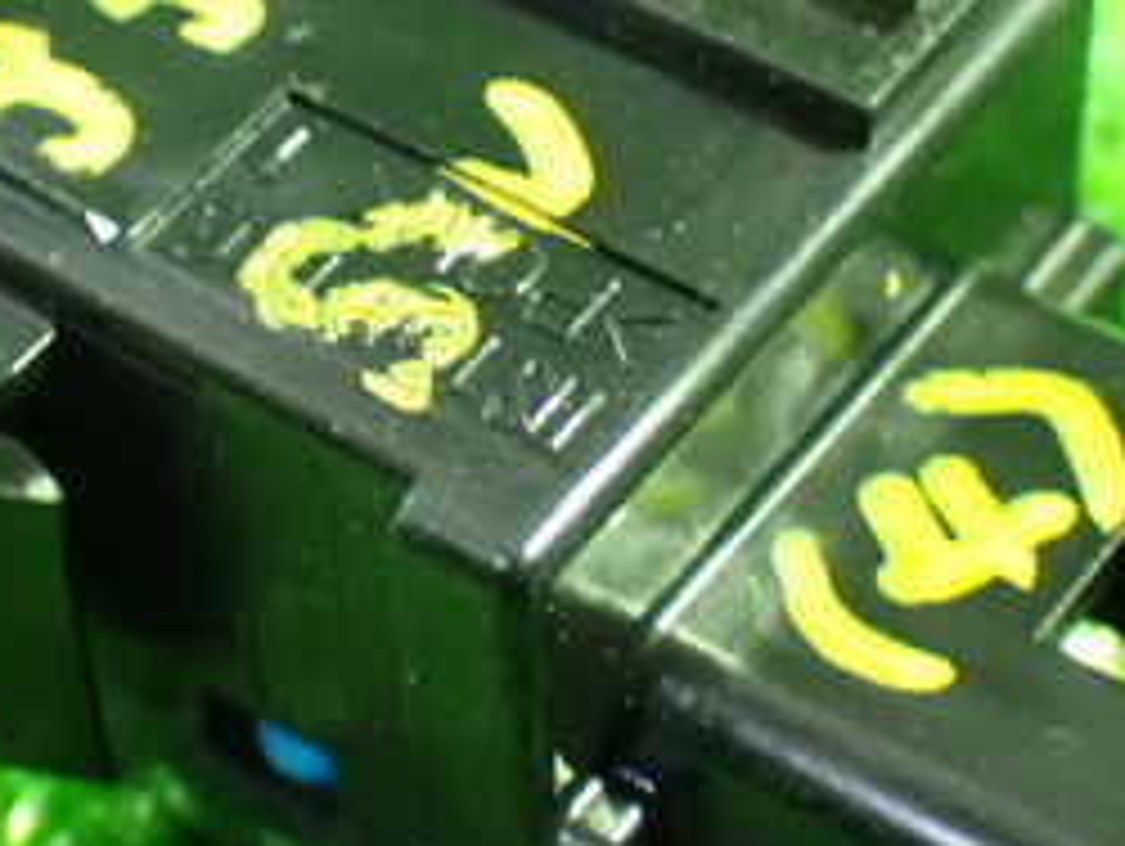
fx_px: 3904
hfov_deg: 16.4
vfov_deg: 12.3
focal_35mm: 120
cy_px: 220
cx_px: 428
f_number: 3.2
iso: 1600
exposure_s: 1/13
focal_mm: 9.01
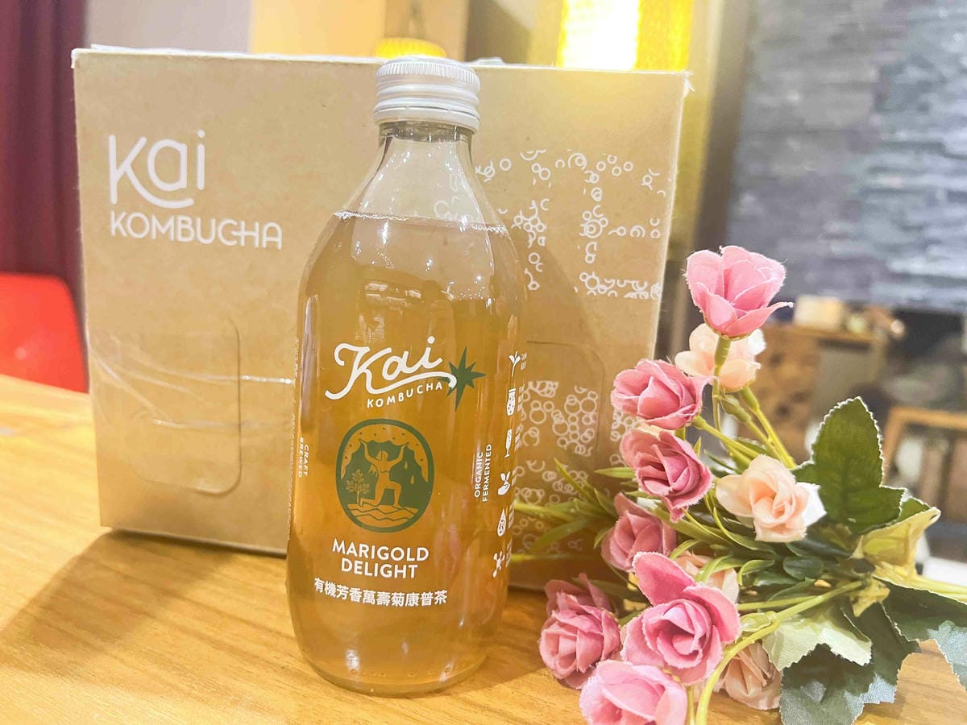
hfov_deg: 67.3
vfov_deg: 53.1
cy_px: 362
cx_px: 484
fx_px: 726
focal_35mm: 26
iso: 640
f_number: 1.5
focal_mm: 5.7
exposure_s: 1/30
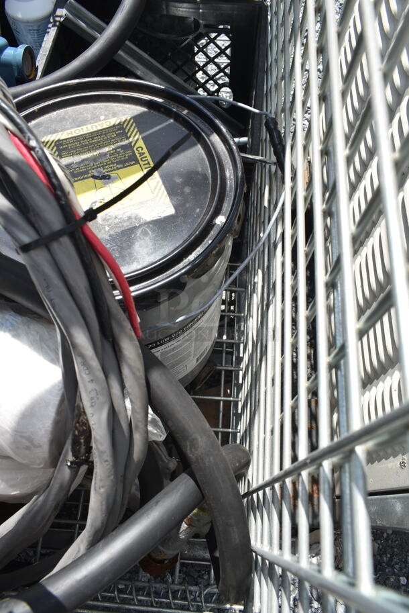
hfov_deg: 48.0
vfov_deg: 67.3
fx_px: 459
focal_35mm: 27
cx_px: 204
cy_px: 306
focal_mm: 18
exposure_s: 1/160
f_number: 8
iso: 100
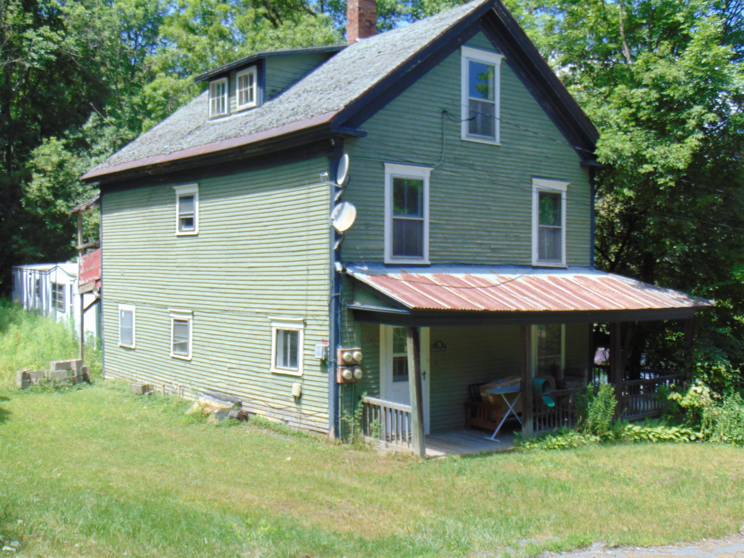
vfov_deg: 34.3
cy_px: 279
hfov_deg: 44.8
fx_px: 903
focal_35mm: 42
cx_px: 372
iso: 80
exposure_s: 1/320
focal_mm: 7.6
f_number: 3.3
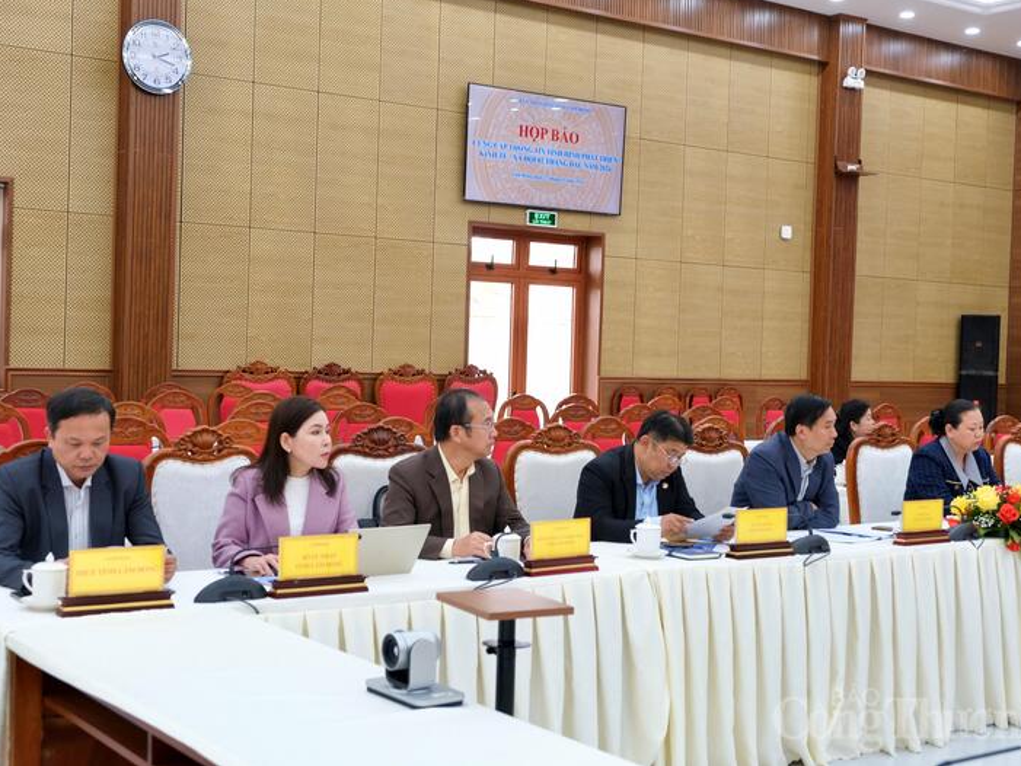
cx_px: 484
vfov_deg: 32.2
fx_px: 1328
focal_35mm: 45
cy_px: 379
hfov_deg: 42.1
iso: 500
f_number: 4
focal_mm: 27.4
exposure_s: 1/60
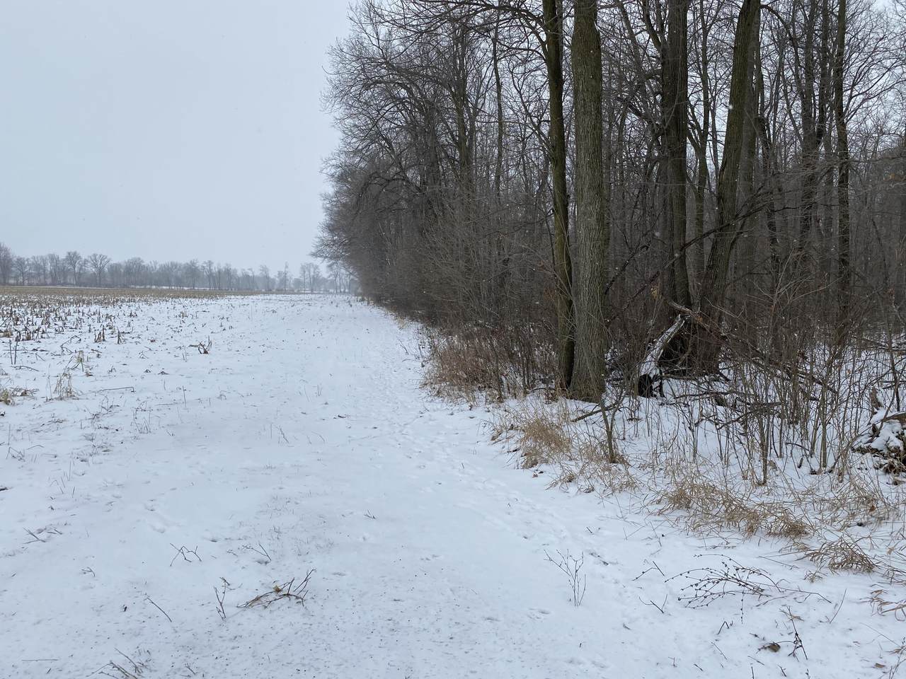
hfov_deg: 67.3
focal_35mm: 26
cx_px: 453
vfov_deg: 53.1
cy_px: 340
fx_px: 680
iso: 32
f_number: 1.8
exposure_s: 1/2141
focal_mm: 4.25
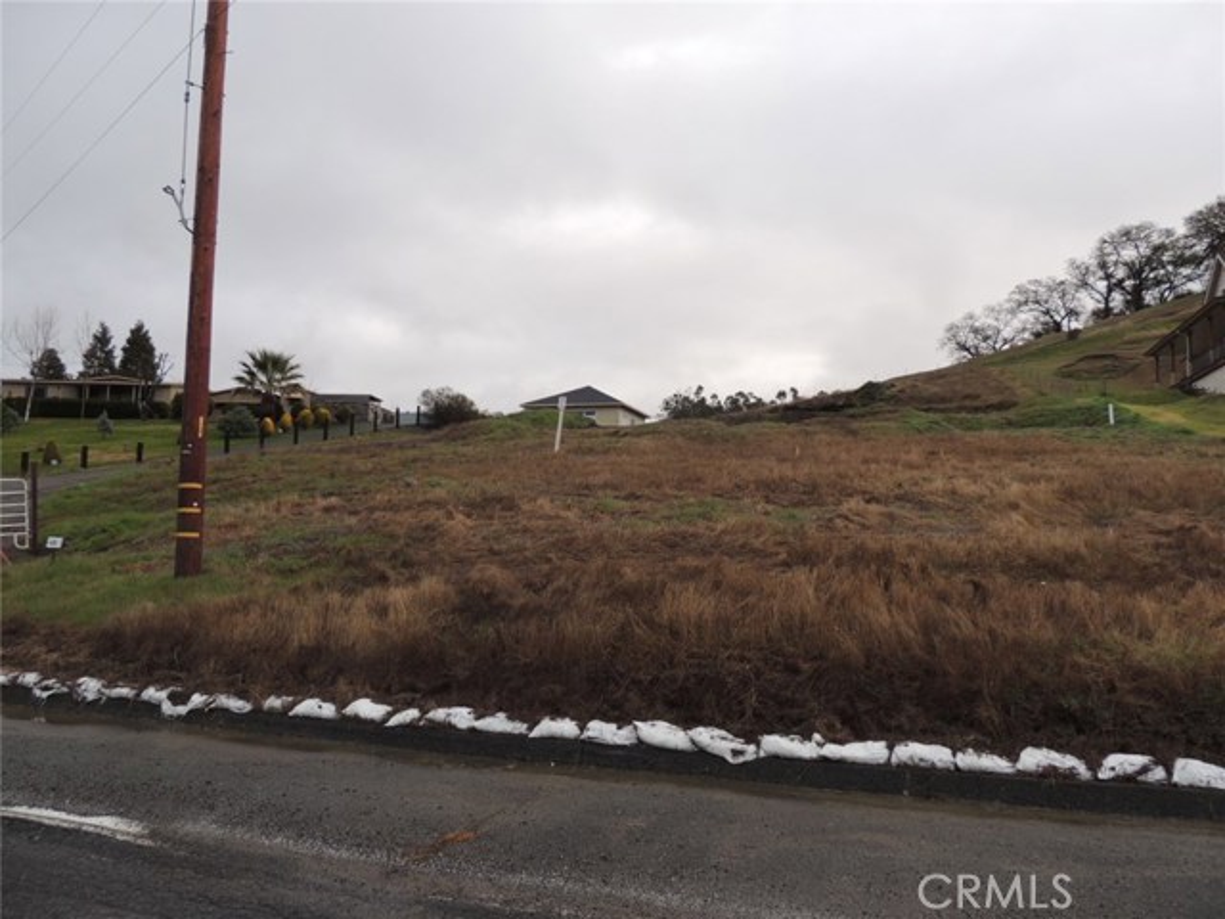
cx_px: 612
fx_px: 849
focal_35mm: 24
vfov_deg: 56.8
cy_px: 460
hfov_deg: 71.6
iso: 100
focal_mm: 4.3
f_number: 3
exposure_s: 1/50
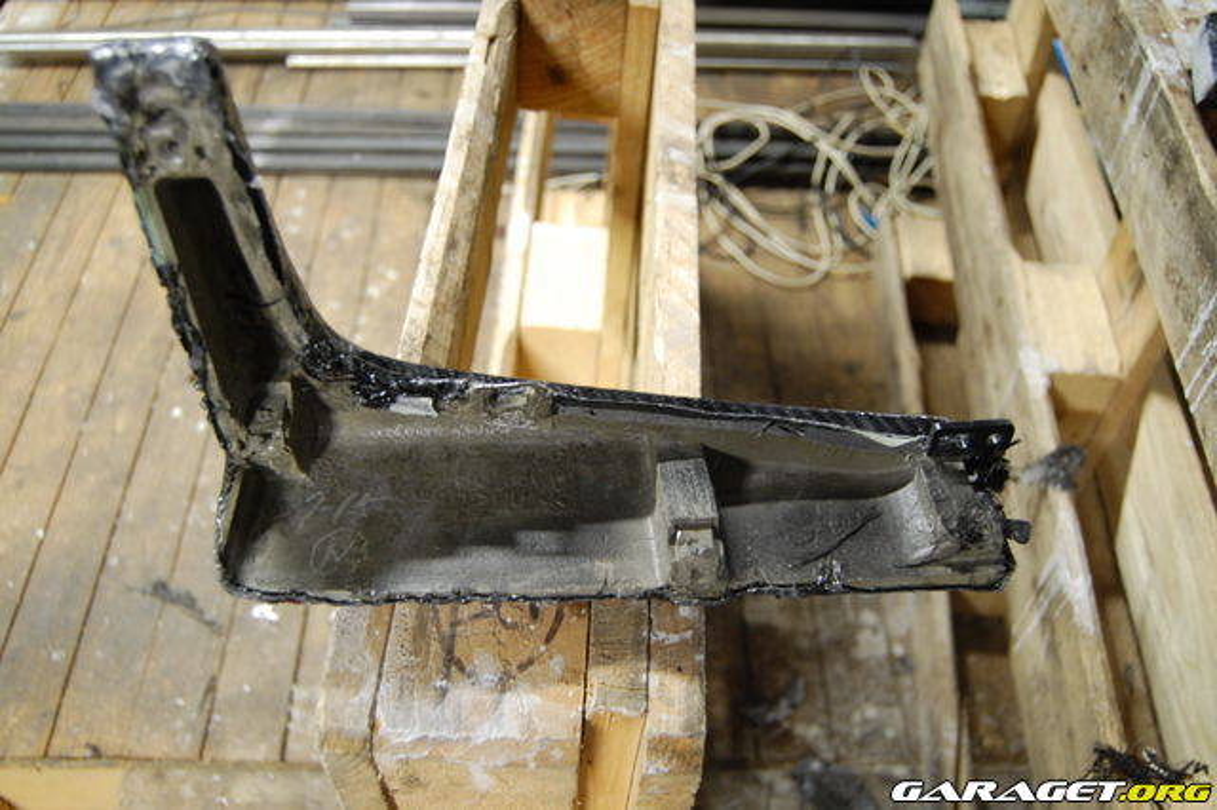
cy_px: 405
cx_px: 608
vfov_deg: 43.6
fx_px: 1014
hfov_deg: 62.0
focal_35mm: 30
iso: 800
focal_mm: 20
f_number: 3.8
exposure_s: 1/20
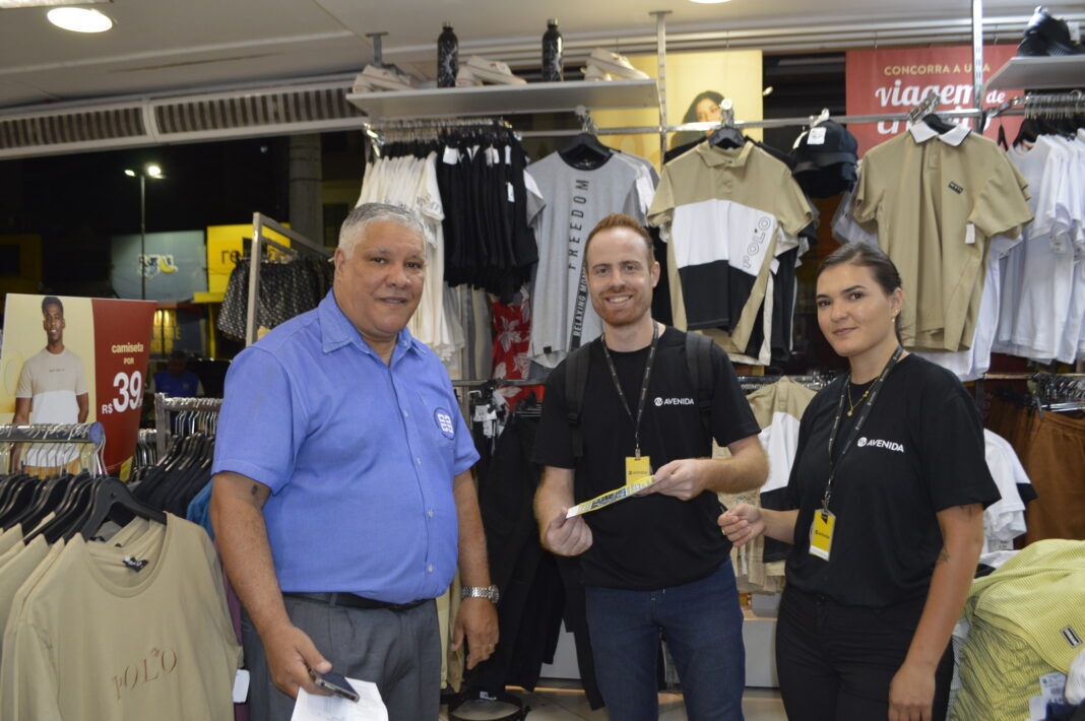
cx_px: 542
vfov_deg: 43.5
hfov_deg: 62.0
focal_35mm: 30
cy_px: 360
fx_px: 903
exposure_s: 1/60
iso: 720
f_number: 3.8
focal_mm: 20
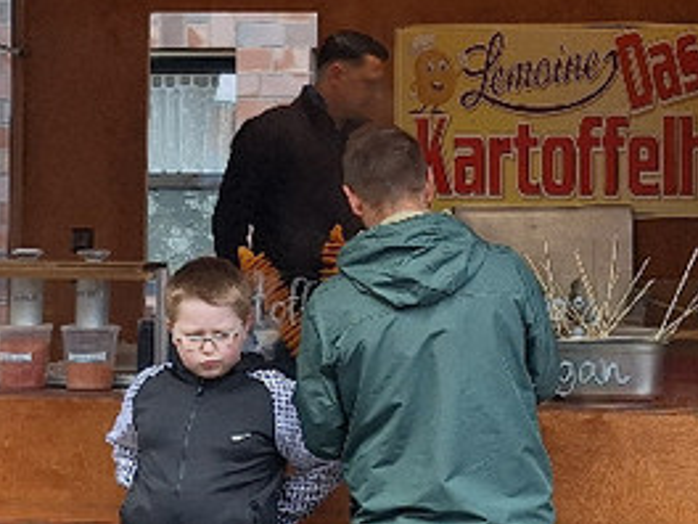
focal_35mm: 93
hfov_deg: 21.1
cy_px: 140
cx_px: 406
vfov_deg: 15.8
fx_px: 1875
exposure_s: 1/989
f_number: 1.8
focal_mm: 5.54
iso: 40
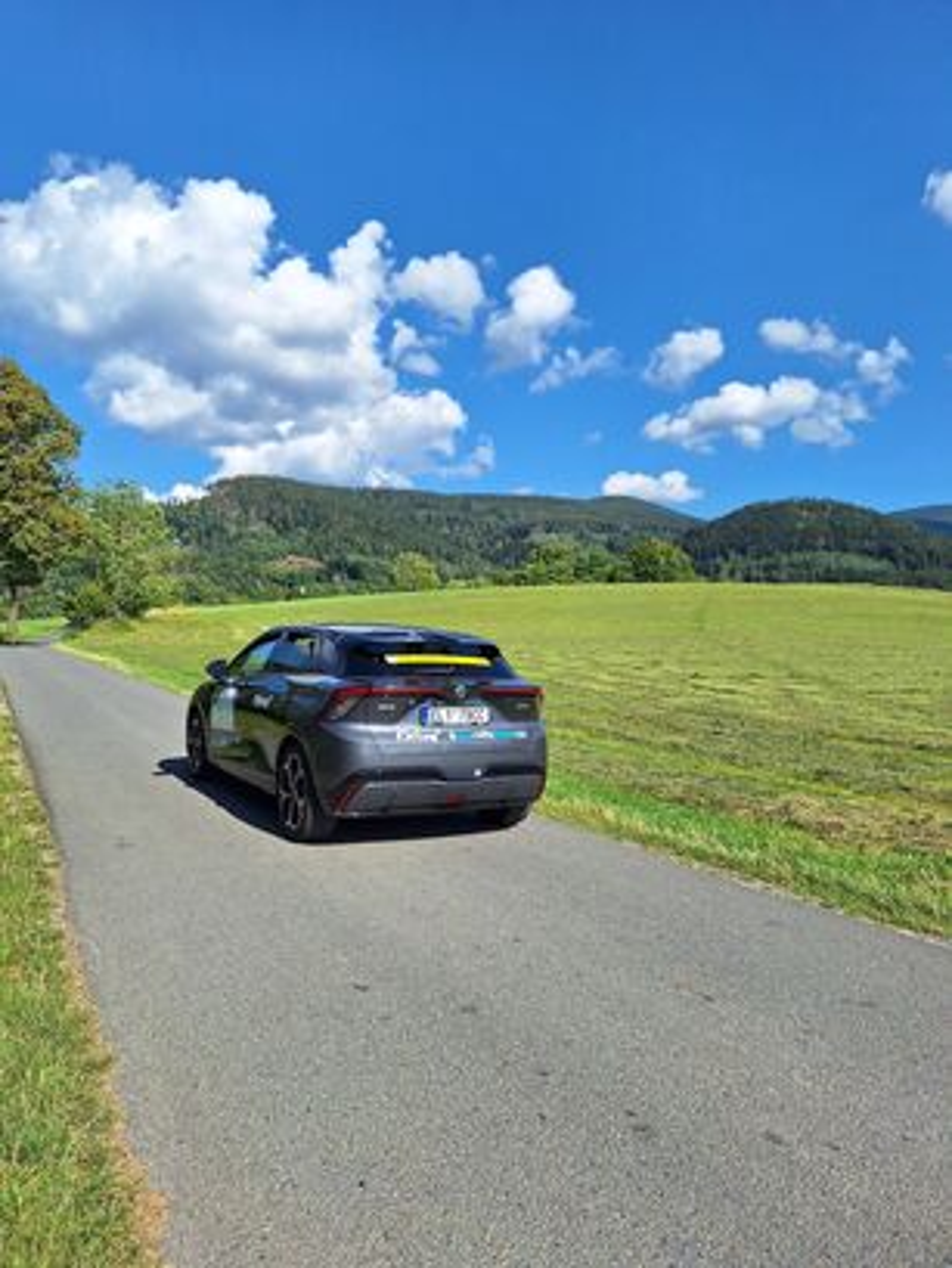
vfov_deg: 73.9
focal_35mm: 23
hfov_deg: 58.9
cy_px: 634
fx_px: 843
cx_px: 476
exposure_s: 1/3344
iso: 40
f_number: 1.8
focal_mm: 5.54
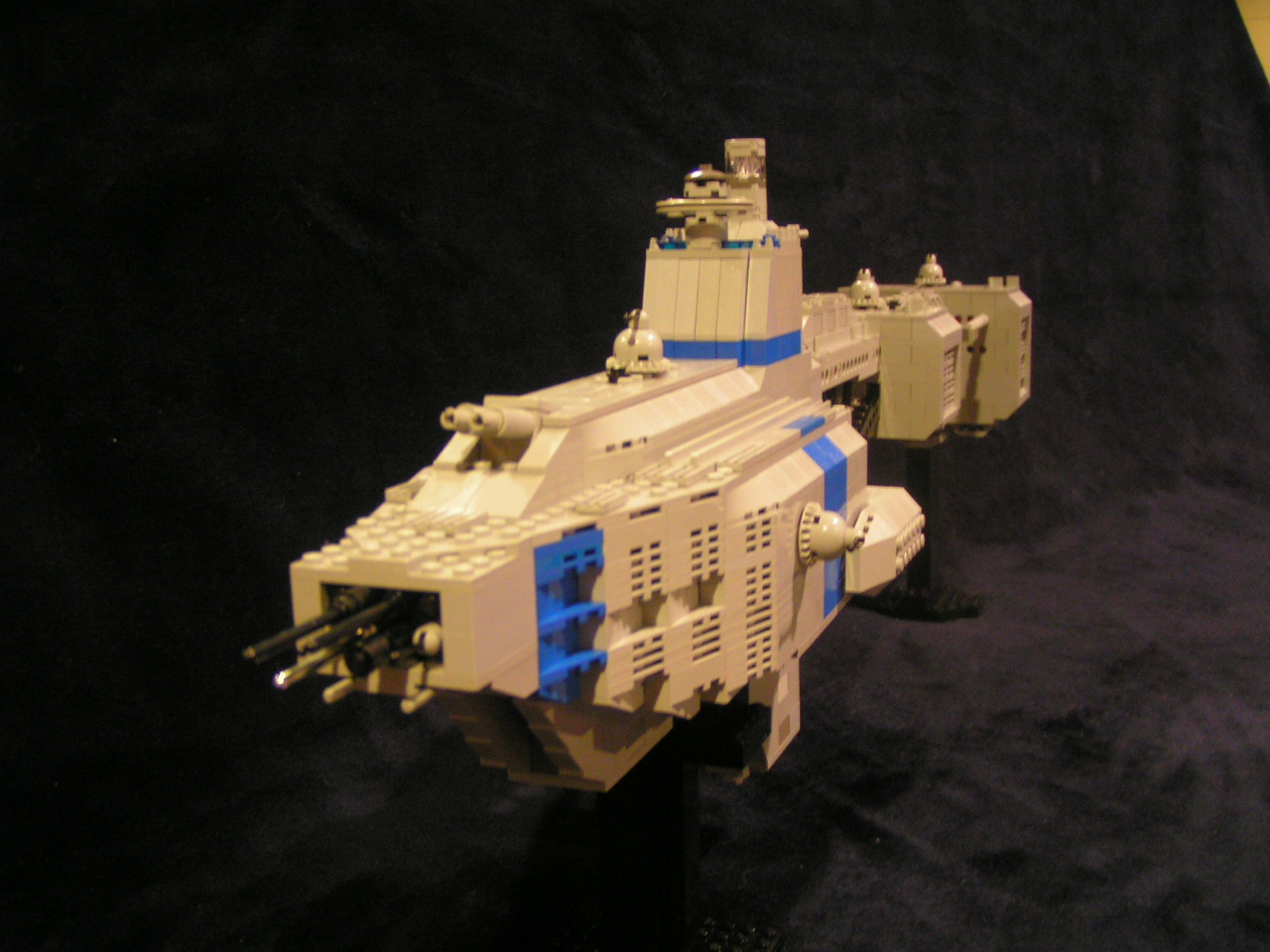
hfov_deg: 49.0
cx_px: 635
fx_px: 1394
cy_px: 476
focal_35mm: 38
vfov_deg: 37.7
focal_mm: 5.8
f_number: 2.8
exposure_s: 1/5
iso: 200
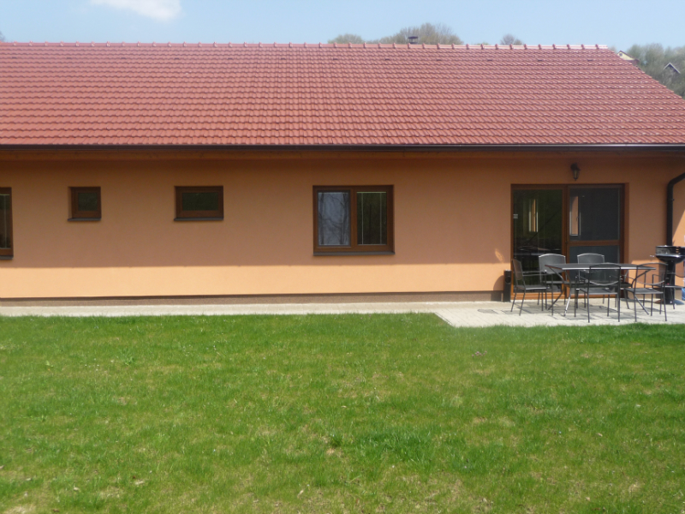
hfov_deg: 49.0
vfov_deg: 37.7
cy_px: 257
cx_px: 342
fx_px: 752
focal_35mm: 38
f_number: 3.8
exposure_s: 1/500
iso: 100
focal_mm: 6.3
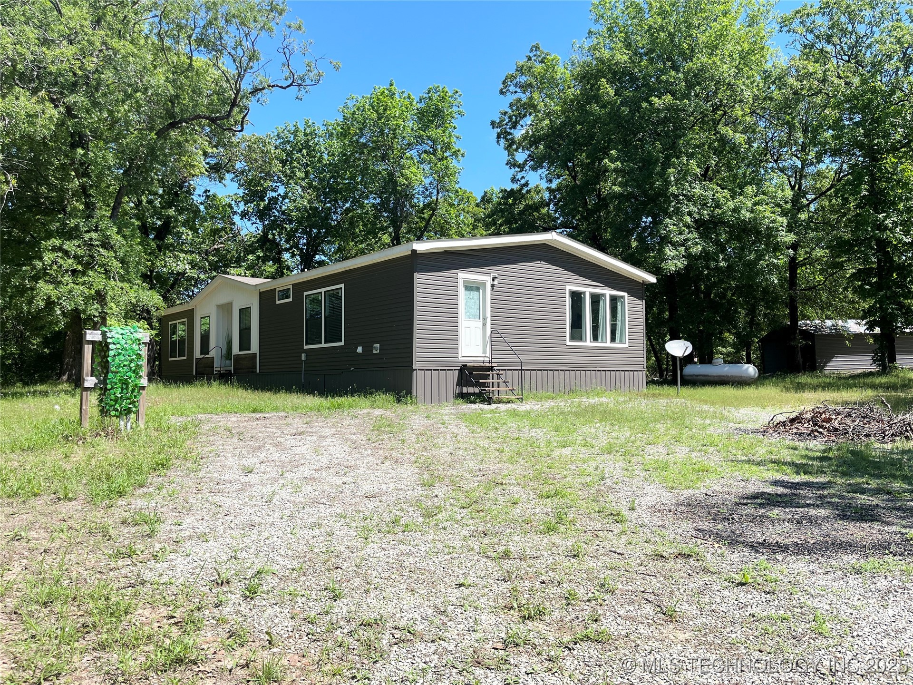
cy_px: 342
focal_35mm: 26
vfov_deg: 53.1
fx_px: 686
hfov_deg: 67.3
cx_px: 456
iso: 50
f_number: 1.6
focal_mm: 5.1
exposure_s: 1/2410
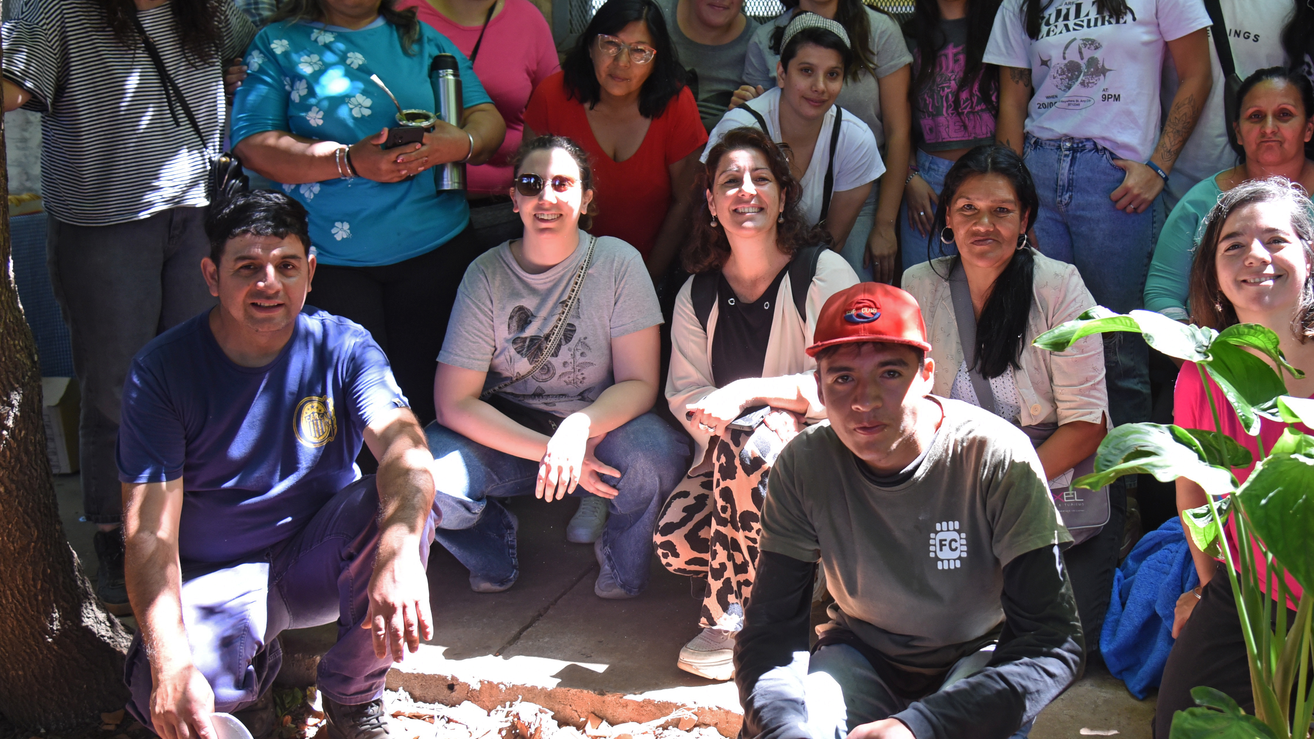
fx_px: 1463
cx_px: 778
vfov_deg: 28.3
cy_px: 321
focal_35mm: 42
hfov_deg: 48.1
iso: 1100
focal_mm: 30
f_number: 4
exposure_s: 1/250
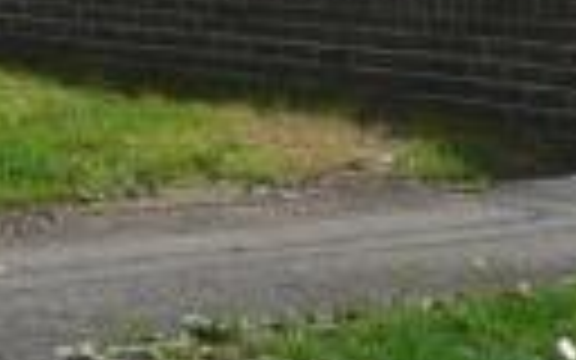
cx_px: -673
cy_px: -601
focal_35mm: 202
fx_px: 3171
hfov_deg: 9.5
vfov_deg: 6.1
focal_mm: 4.9
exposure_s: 1/800
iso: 100
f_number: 3.4
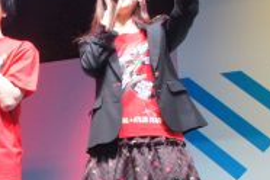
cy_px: 142
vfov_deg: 13.8
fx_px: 742
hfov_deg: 19.5
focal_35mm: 99
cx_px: -48
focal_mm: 24
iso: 1600
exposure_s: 1/50
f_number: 6.3
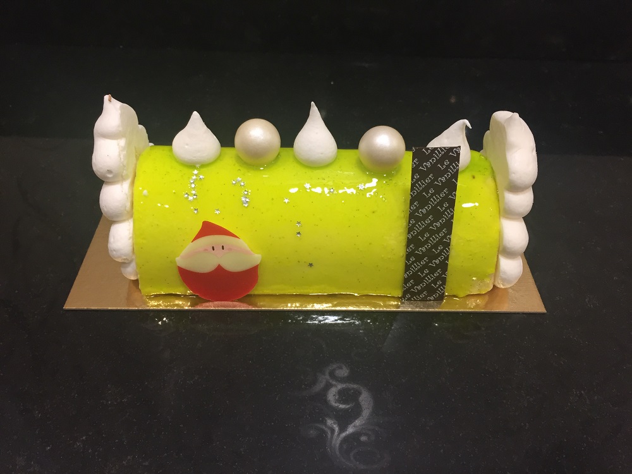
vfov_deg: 48.2
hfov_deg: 61.7
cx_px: 316
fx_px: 529
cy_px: 237
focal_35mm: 29
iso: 50
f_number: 2.2
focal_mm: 4.15
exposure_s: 1/33
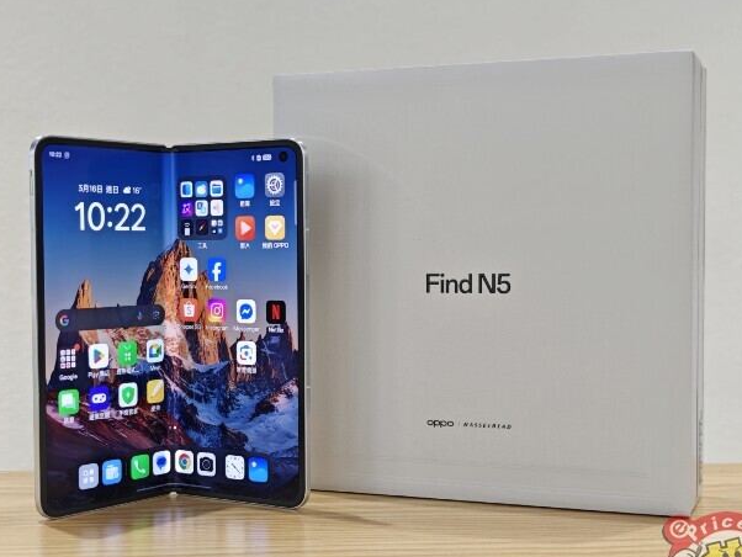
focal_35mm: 55
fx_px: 1179
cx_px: 354
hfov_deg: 34.9
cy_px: 307
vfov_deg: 26.6
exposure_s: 1/120
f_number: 1.63
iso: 125
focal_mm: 8.72
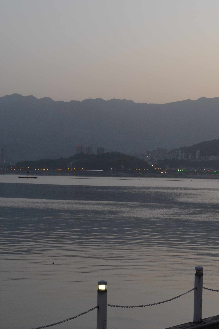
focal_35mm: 77
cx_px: 216
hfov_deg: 17.3
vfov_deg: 26.3
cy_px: 165
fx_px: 702
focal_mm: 34
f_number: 8
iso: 640
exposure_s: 1/15
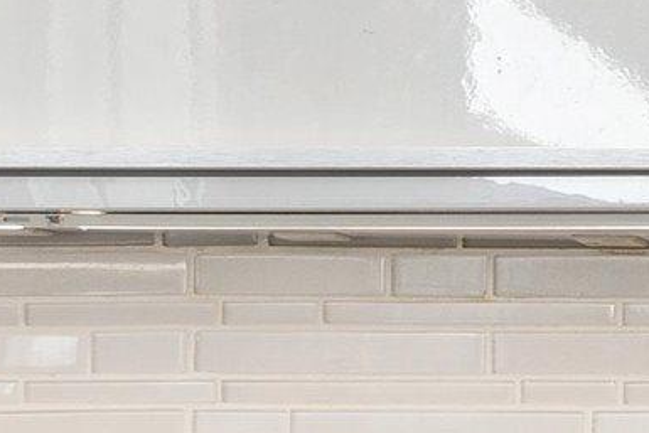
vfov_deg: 4.9
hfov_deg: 6.4
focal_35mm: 279
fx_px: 5031
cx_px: 2247
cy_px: 263
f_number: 11
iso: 200
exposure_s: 1/6
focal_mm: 35
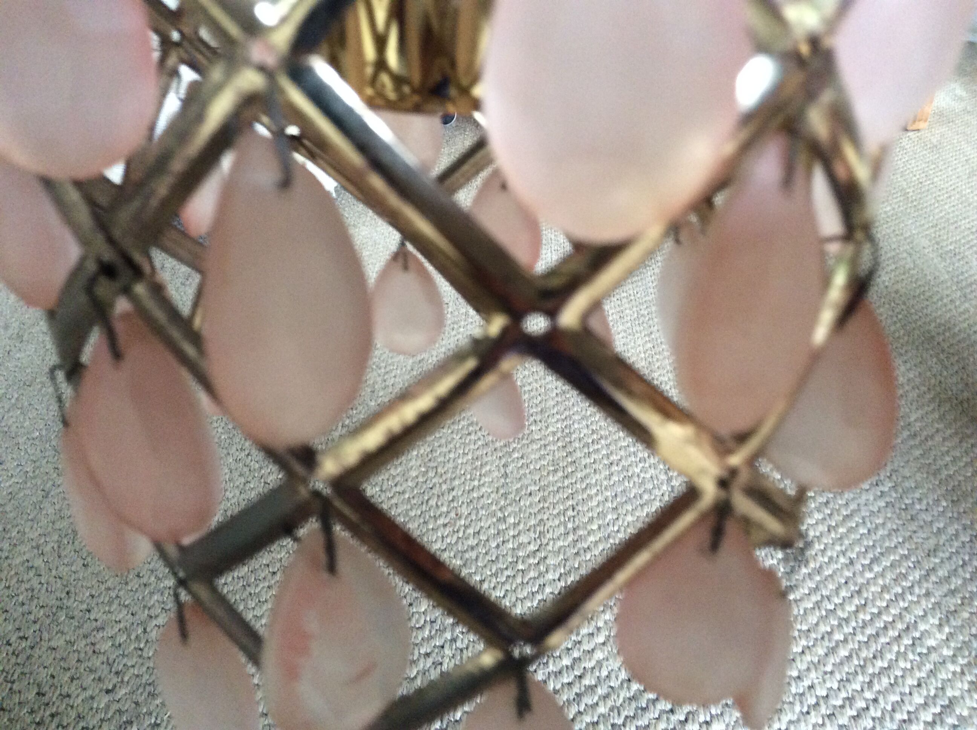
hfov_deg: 56.9
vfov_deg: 44.1
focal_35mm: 32
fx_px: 902
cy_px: 365
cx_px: 488
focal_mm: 3.3
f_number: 2.4
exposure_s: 1/25
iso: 200
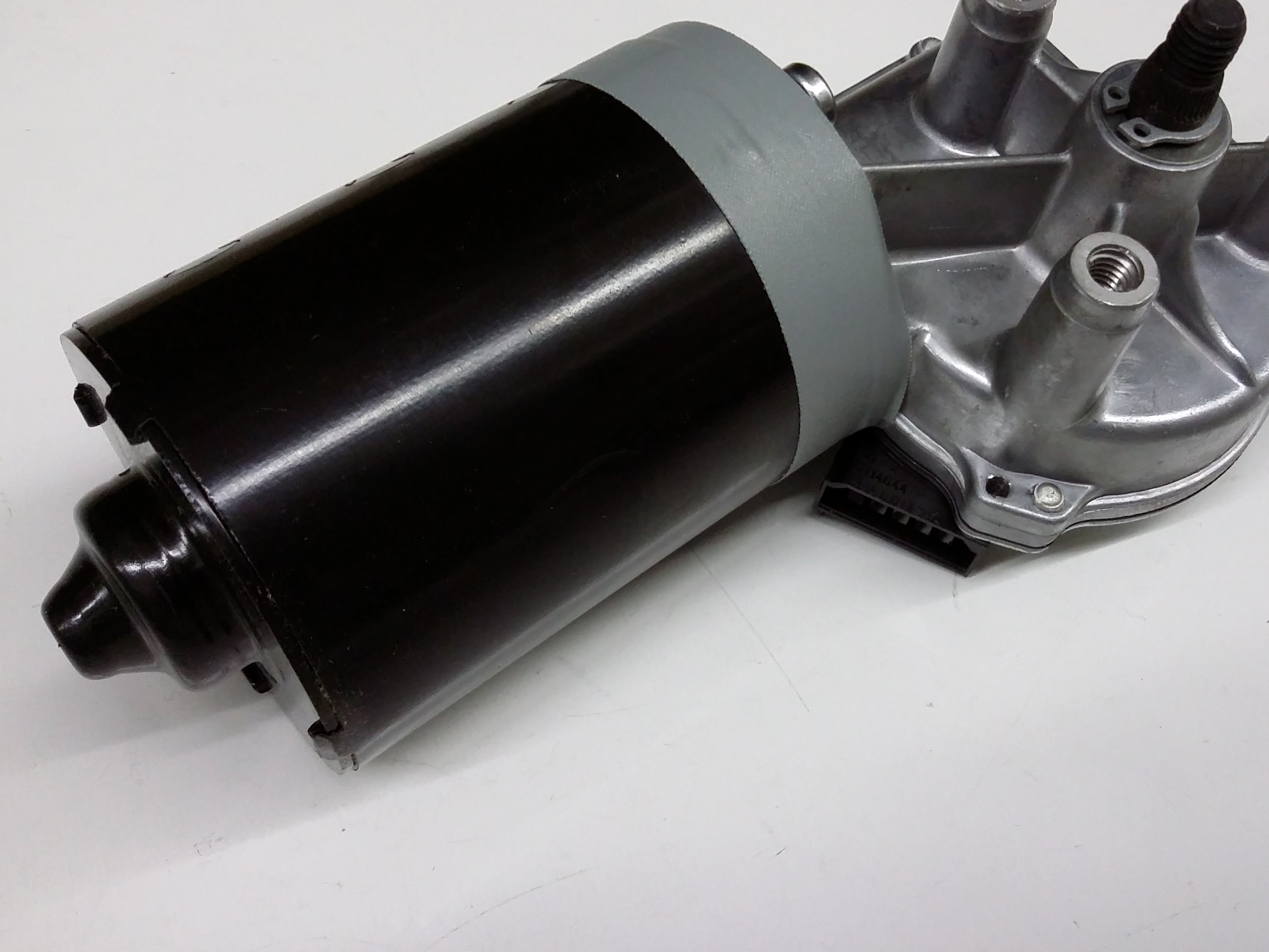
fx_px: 1430
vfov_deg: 36.7
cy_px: 405
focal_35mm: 39
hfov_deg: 47.7
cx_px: 723
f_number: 2.4
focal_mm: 3.4
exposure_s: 1/24
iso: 200
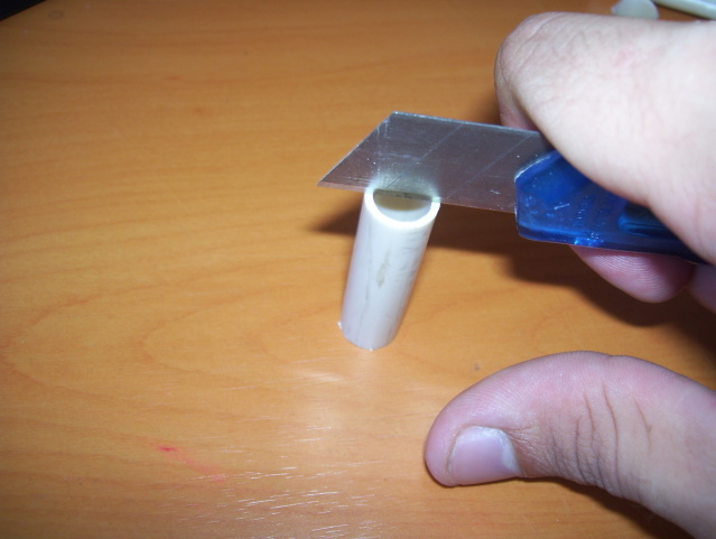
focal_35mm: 36
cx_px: 358
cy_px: 270
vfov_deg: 39.7
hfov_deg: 51.3
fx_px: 746
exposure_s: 1/60
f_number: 2.7
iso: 80
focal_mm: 6
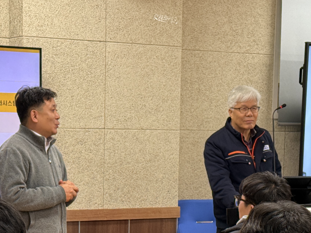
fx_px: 1033
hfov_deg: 17.1
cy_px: 224
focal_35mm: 115
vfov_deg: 12.7
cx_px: 135
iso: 64
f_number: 1.78
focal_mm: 6.76
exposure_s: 1/60
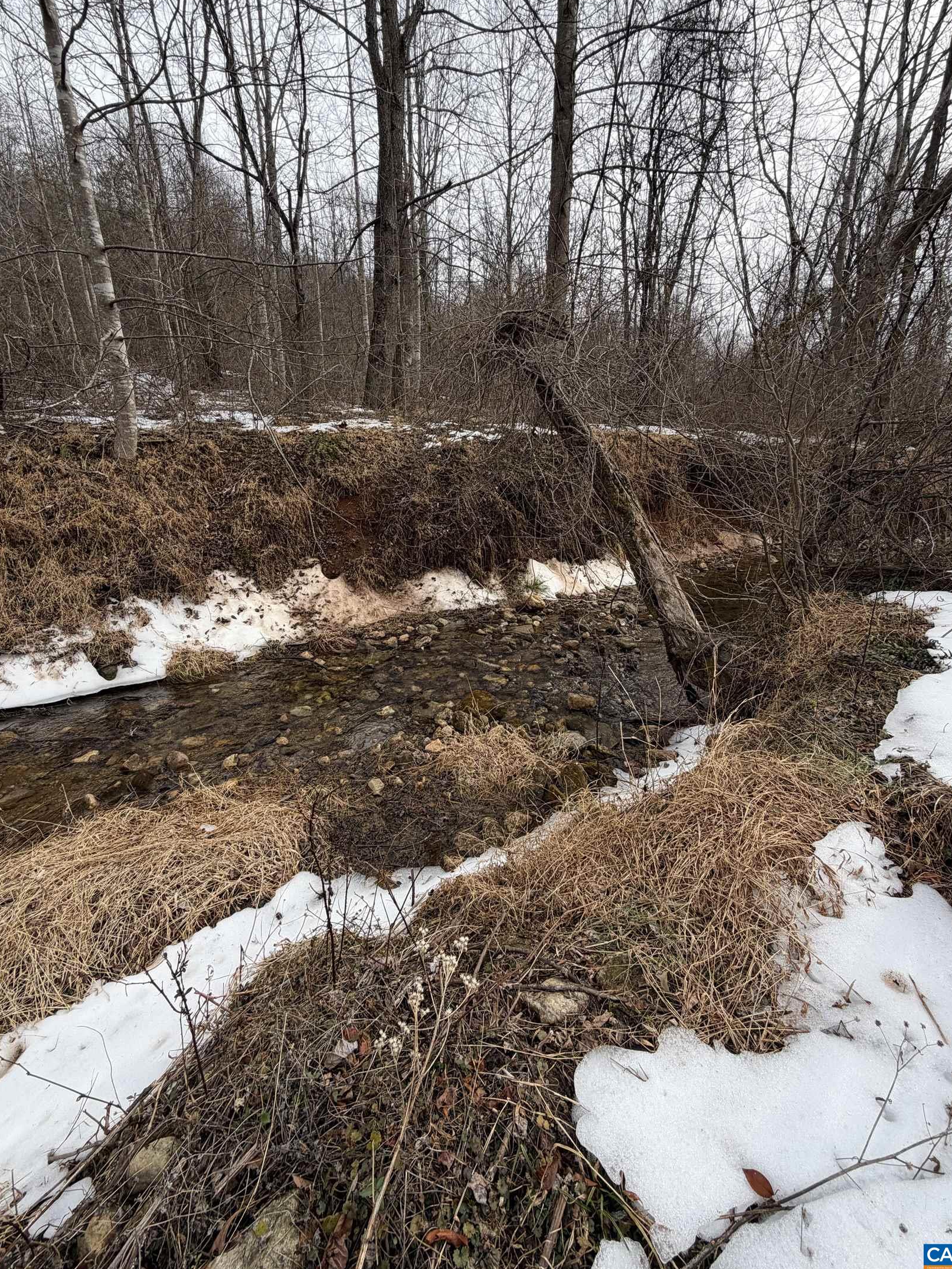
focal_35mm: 15
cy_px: 596
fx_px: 550
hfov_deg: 81.8
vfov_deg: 98.0
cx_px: 479
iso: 40
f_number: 2.2
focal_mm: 2.22
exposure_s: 1/518
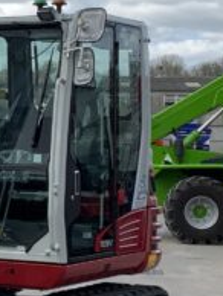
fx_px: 1311
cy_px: 88
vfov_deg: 12.9
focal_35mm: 153
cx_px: -127
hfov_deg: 9.4
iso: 16
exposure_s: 1/635
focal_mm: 3
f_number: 1.8
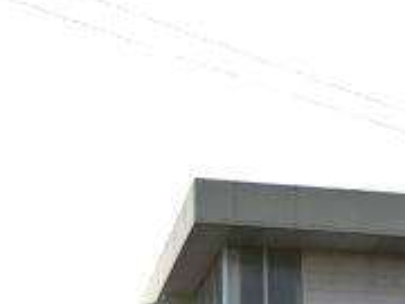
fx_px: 1041
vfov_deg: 14.9
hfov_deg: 22.0
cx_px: 207
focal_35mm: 89
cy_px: 507
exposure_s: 1/500
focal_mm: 4.5
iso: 80
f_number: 3.5
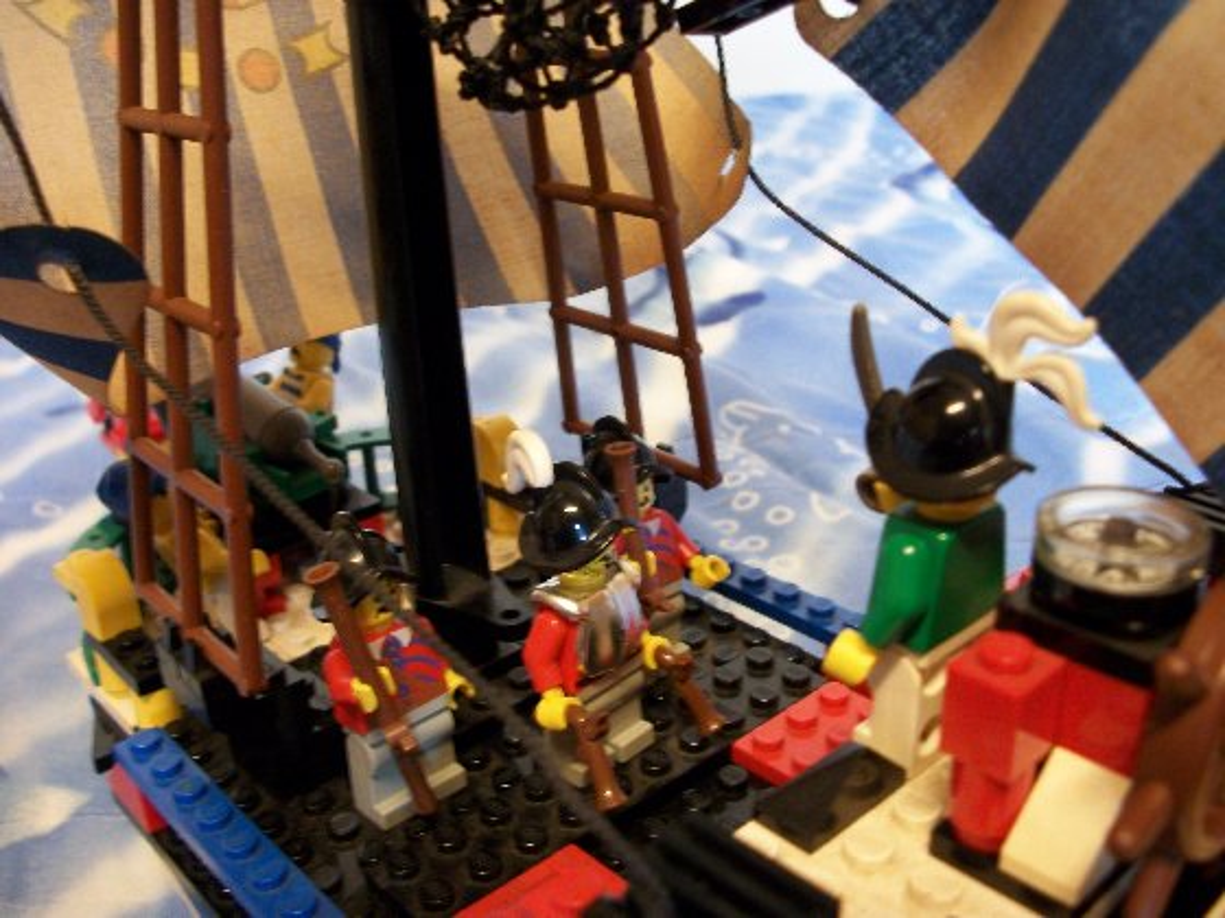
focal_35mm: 35
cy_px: 459
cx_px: 612
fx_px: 1239
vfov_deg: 40.7
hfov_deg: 52.6
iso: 245
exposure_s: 1/8
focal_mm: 6.3
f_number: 3.1
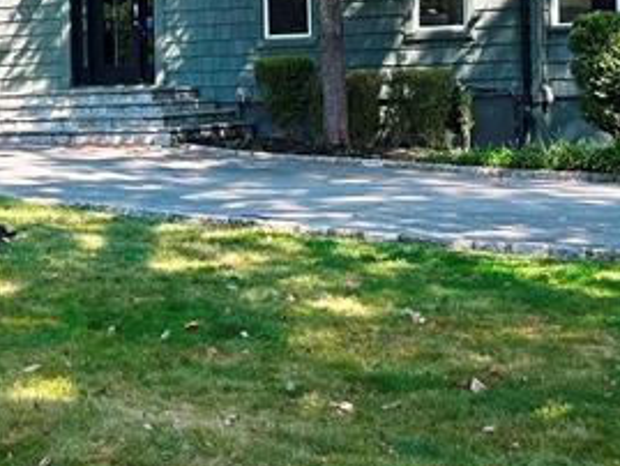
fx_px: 1774
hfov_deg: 19.6
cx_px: 124
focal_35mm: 99
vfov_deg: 14.8
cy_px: 58
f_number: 1.5
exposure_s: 1/797
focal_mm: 5.7
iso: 50
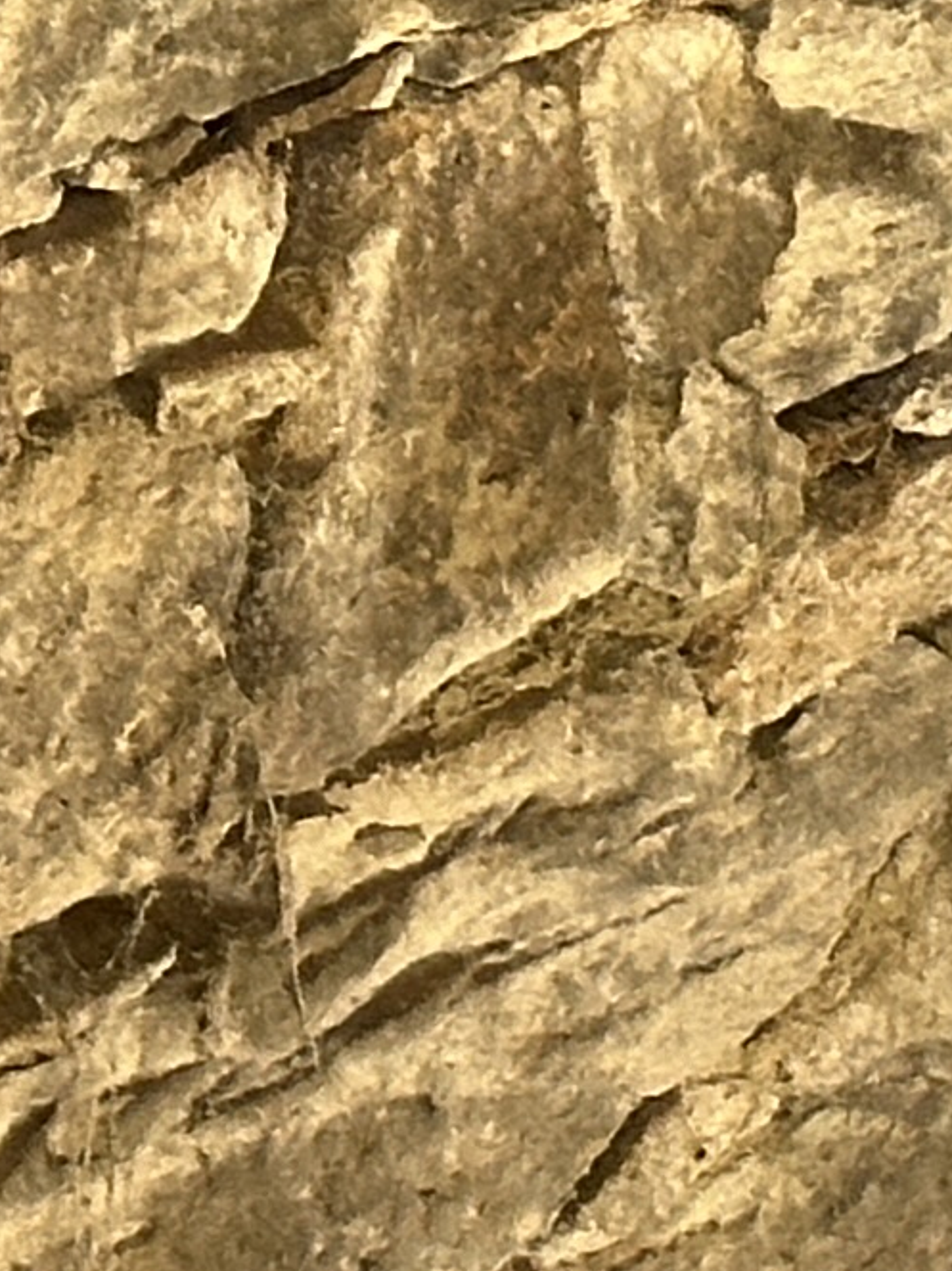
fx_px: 10711
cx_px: 3576
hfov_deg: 4.7
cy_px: 303
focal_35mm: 292
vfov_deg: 6.8
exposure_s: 1/45
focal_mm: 6.86
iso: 250
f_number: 1.78
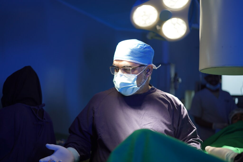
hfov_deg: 54.4
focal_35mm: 35
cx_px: 122
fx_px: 236
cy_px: 81
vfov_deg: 37.9
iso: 100
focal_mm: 35
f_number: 1.4
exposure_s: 1/160
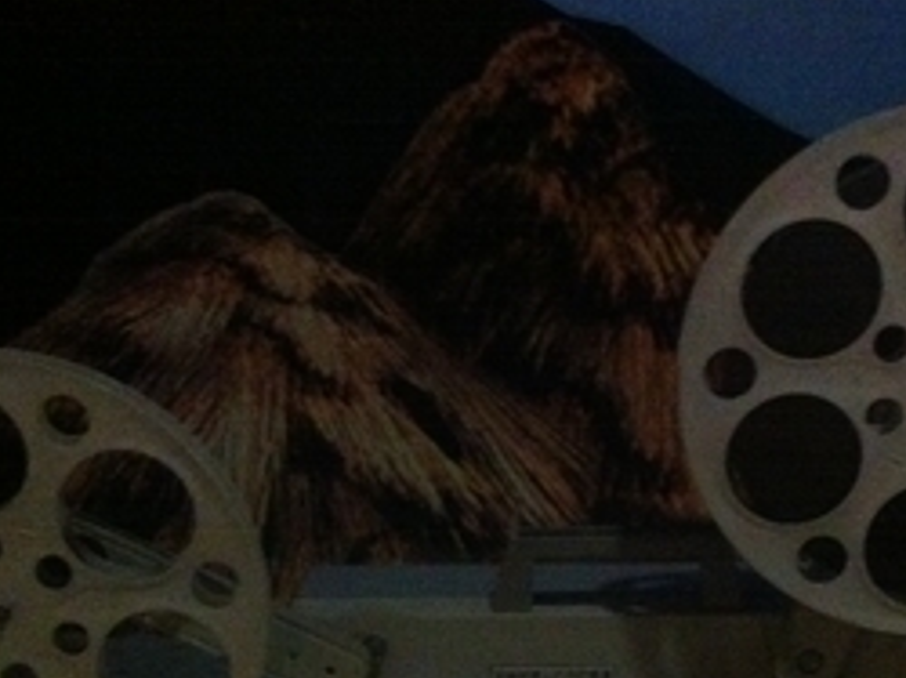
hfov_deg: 27.8
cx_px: 500
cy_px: 564
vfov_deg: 20.7
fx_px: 1830
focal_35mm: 70
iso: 1000
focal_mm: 3.85
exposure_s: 1/15
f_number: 2.8
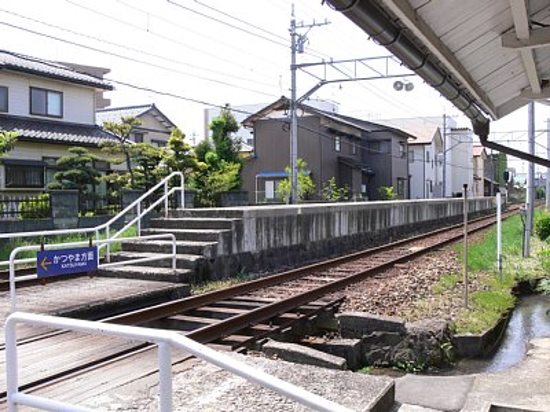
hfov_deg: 52.6
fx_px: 556
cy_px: 206
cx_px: 275
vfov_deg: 40.7
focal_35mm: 35
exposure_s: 1/160
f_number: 5.6
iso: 80
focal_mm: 7.4
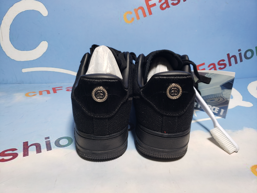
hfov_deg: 67.3
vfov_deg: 53.1
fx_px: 193
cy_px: 96
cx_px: 128
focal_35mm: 26
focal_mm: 4.3
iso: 50
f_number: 1.5
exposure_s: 1/292
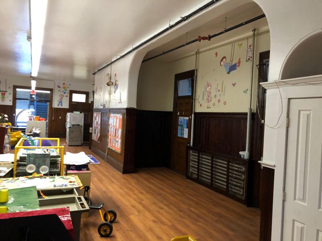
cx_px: 161
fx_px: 260
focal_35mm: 28
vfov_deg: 49.7
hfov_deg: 63.4
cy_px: 120
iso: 100
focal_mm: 3.99
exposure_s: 1/11
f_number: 1.8
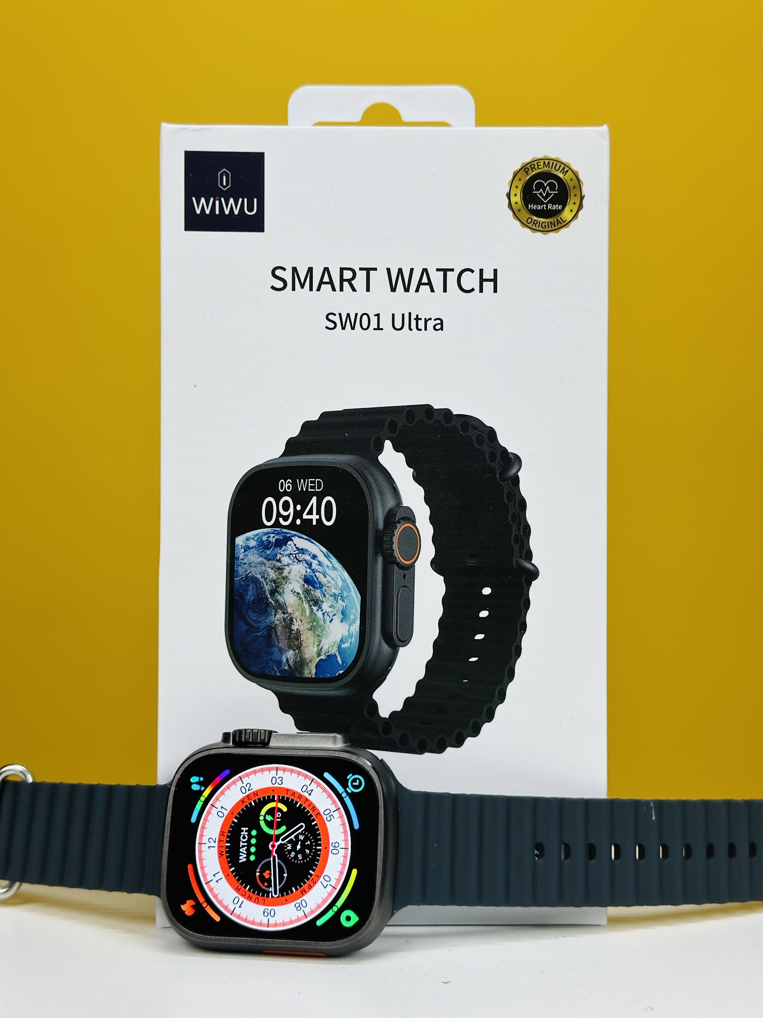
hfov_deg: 30.3
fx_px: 1411
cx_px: 382
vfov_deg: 39.7
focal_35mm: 48
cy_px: 509
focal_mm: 6.86
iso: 64
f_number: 1.78
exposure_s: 1/141
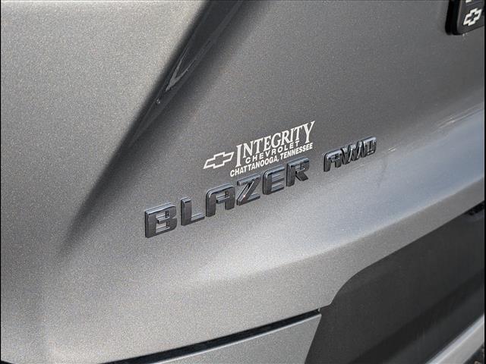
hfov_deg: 38.9
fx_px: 688
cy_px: 182
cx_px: 243
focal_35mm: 49
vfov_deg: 29.7
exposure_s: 1/1667
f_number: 1.68
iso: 20
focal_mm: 6.9
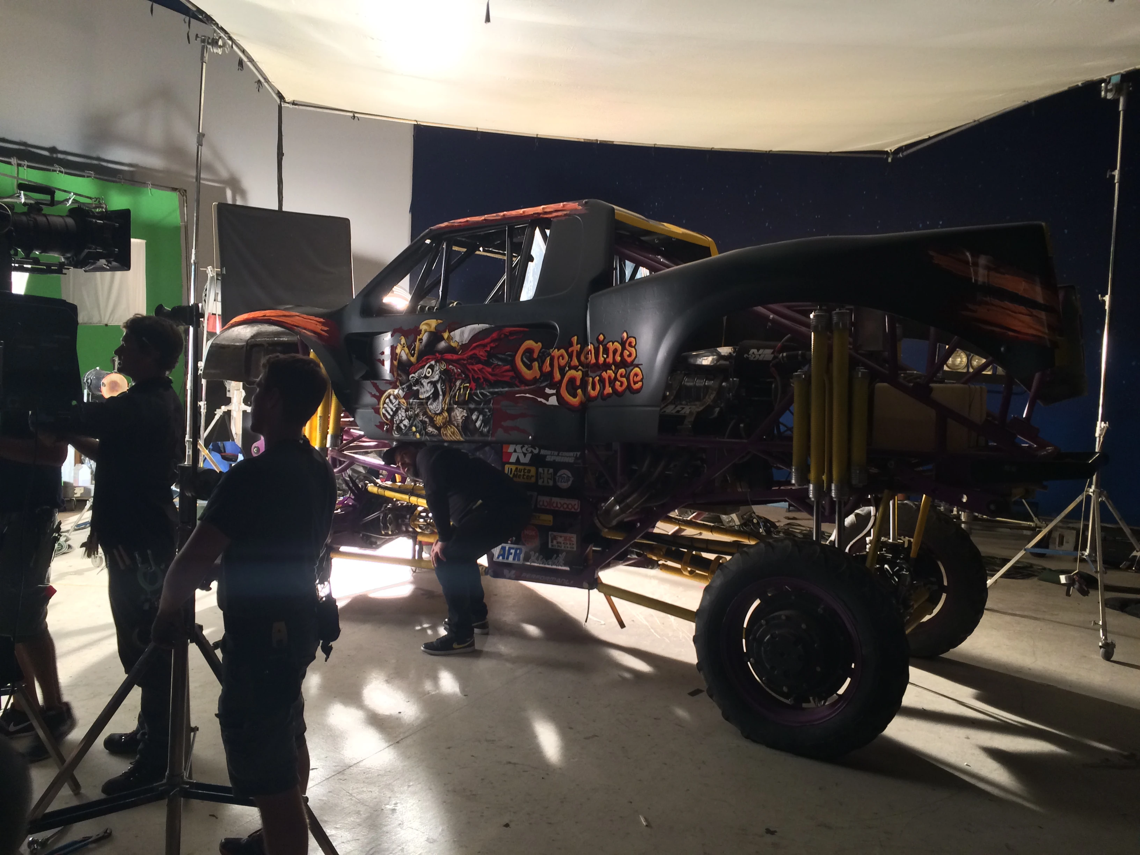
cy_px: 428
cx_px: 570
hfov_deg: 61.7
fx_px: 955
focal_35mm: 29
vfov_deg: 48.2
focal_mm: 4.15
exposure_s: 1/30
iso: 160
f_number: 2.2
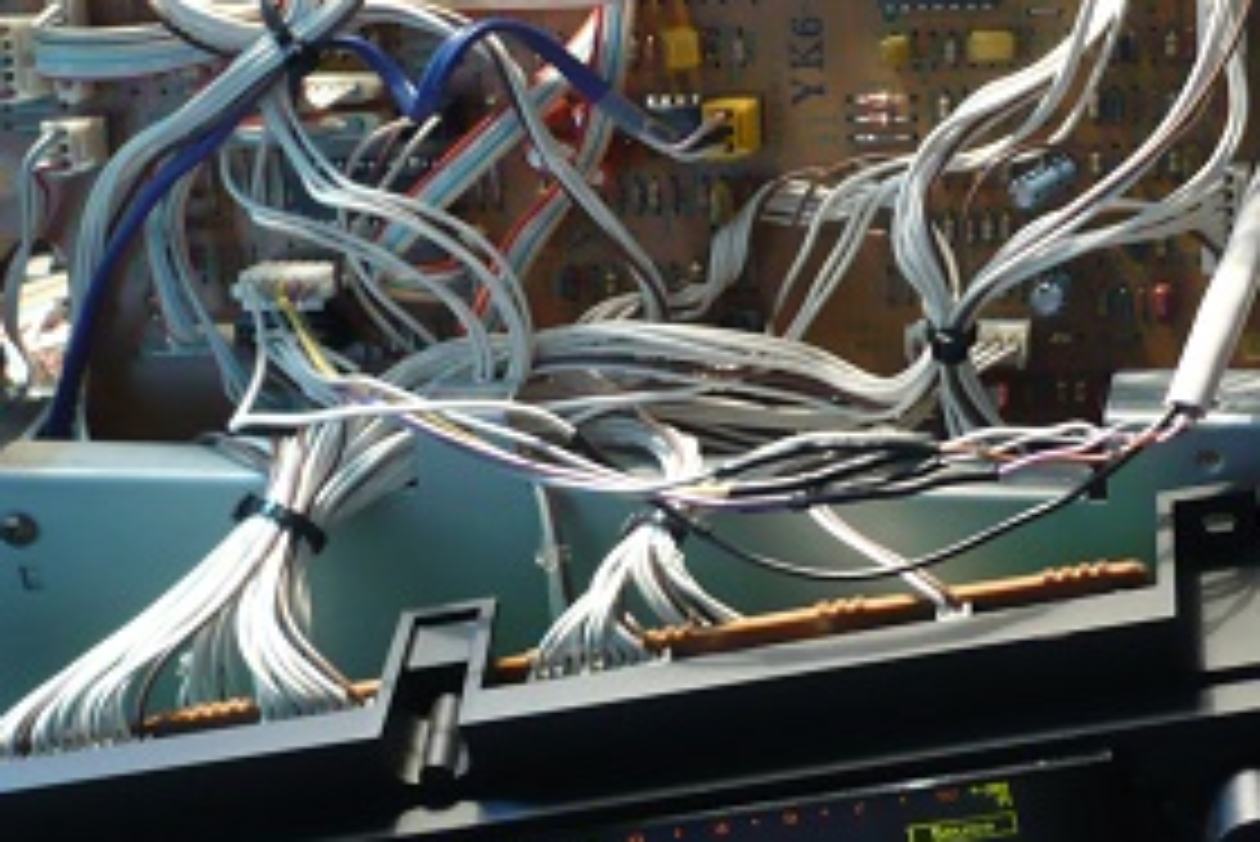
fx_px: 2801
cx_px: 988
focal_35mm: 80
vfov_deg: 17.1
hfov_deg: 25.0
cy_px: 398
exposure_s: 1/6
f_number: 2.8
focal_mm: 5.8
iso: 200
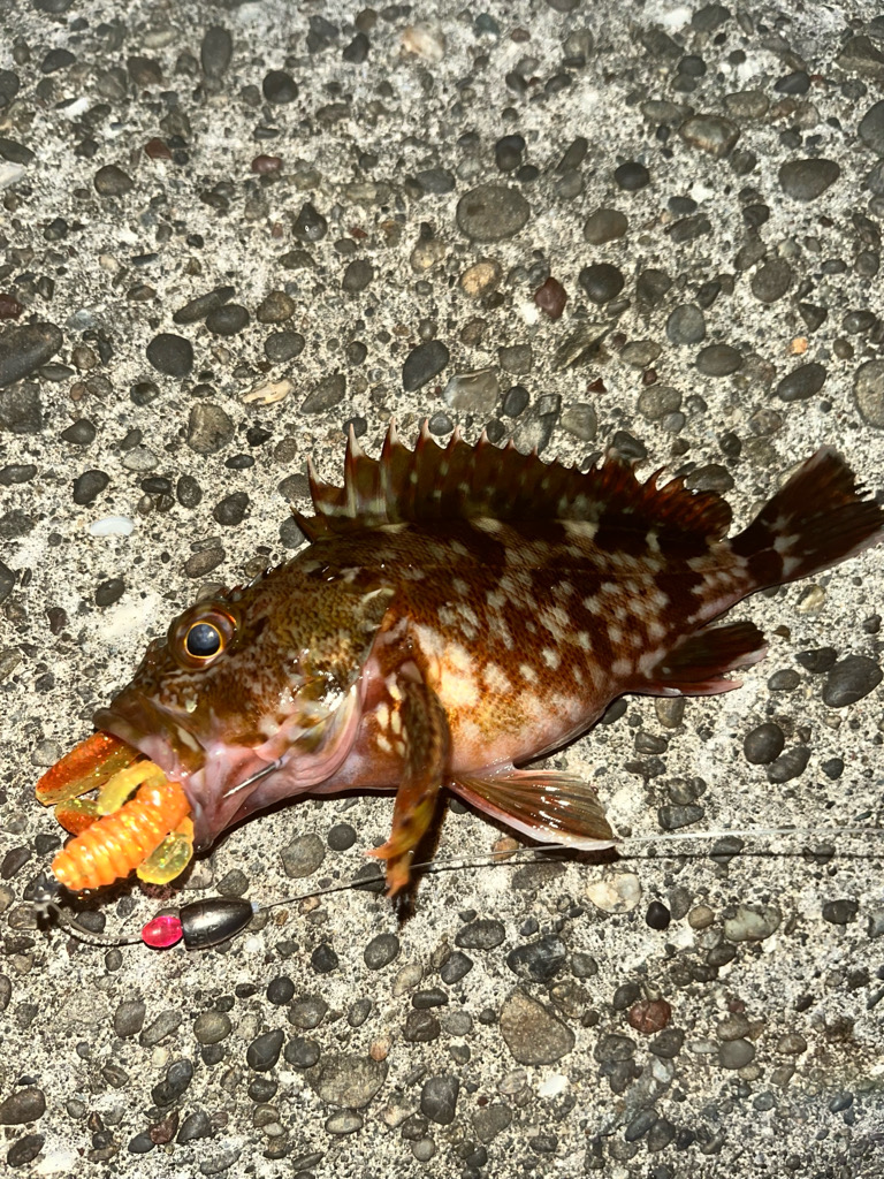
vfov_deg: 67.3
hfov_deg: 53.1
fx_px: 885
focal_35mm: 26
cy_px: 590
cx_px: 442
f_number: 1.6
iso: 32
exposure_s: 1/4
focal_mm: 5.1
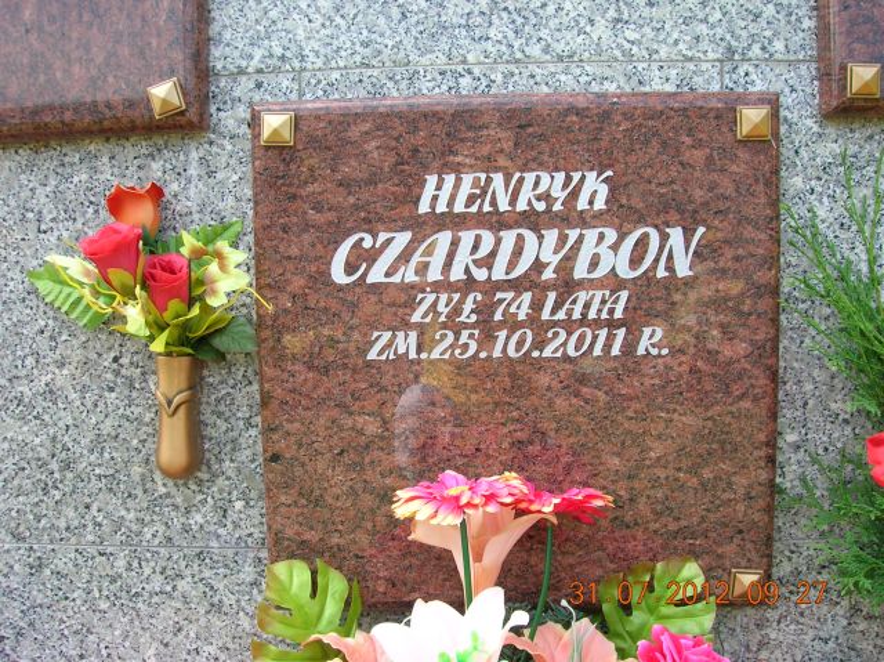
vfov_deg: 41.7
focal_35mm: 34
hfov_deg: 54.0
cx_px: 442
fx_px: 868
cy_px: 331
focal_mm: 5.7
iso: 50
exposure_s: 1/76.6
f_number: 4.9
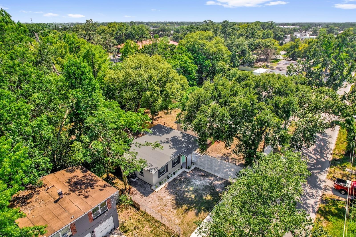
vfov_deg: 57.2
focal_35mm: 22
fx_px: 218
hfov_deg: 78.6
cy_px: 118
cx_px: 178
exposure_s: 1/3000
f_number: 2.8
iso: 100
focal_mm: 8.38
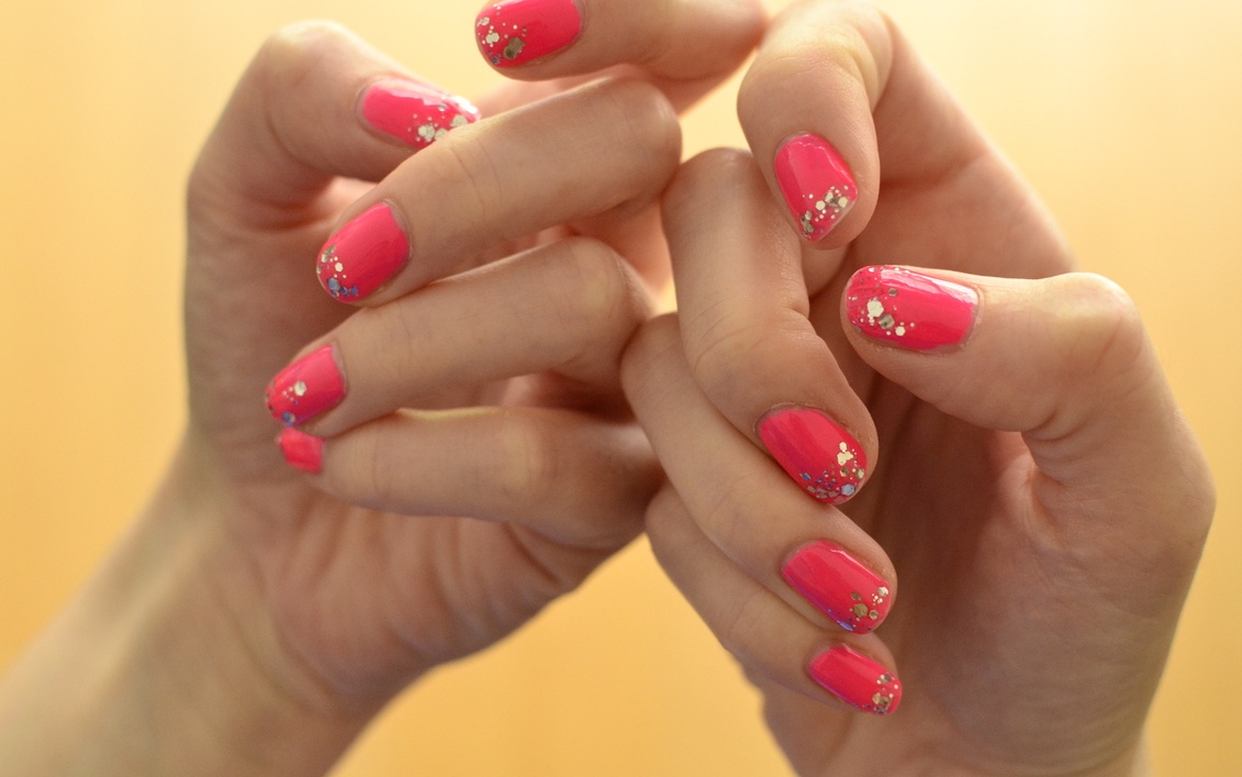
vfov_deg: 23.8
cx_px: 623
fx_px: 1845
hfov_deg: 37.2
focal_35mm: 55
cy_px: 373
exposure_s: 1/250
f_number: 3.5
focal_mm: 35
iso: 1250
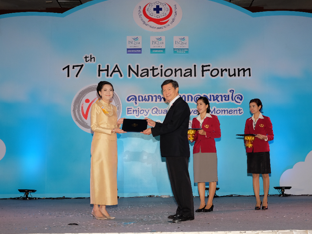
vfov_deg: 30.9
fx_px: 424
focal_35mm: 47
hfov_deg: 40.4
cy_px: 116
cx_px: 167
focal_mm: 28.9
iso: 800
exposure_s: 1/160
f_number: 5.6
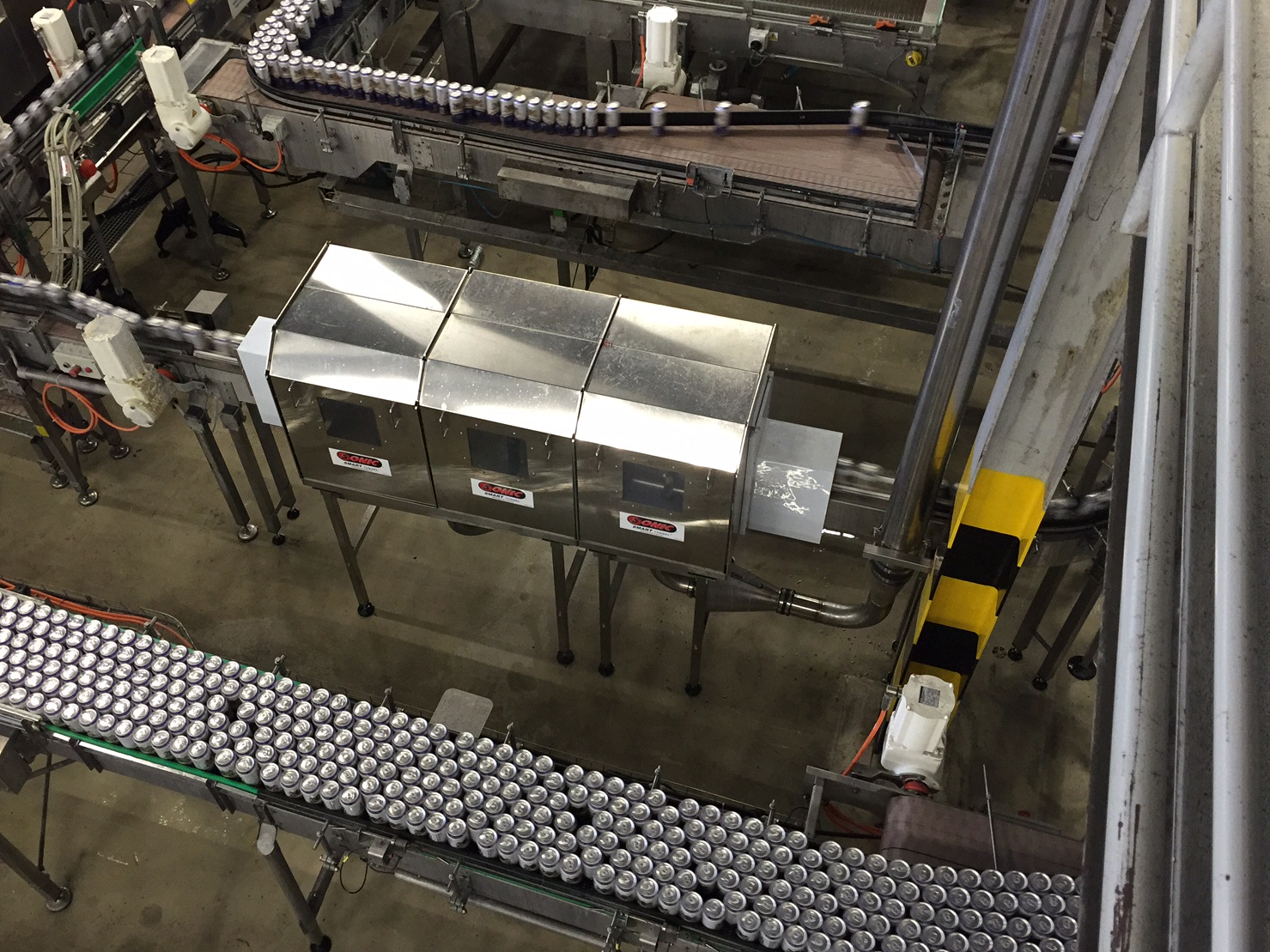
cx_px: 584
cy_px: 467
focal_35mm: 32
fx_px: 1174
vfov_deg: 44.2
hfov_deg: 56.7
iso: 250
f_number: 2.2
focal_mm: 4.15
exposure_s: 1/25
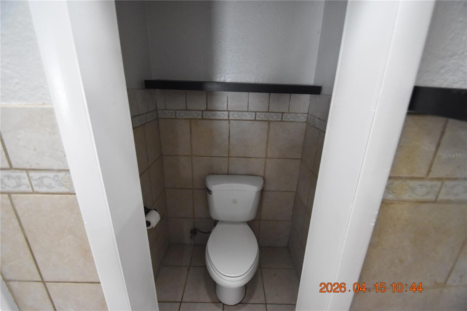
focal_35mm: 15
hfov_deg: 100.4
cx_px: 234
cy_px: 156
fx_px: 195
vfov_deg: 77.3
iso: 4000
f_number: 3.5
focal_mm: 10
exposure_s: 1/60
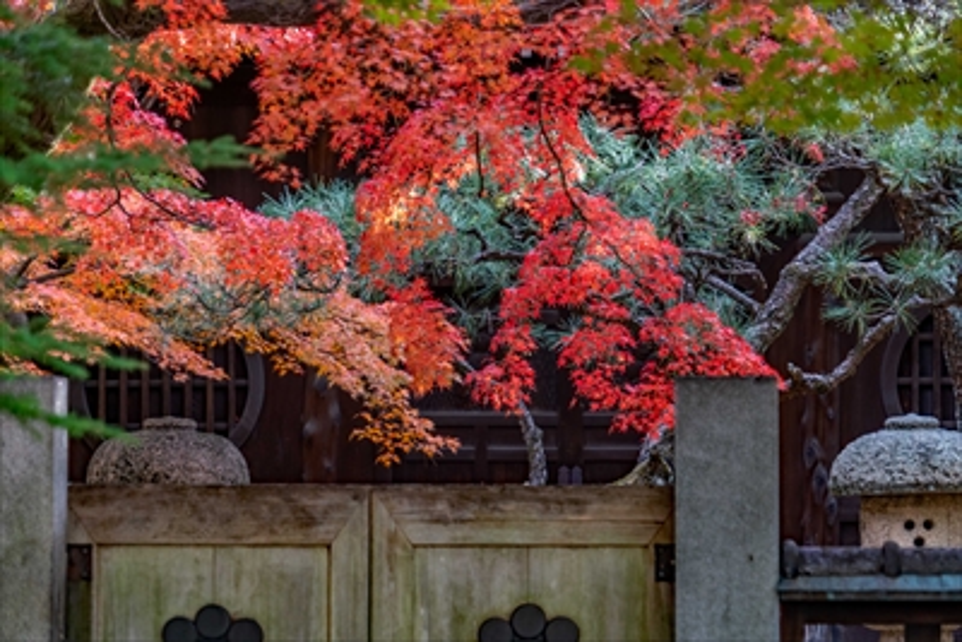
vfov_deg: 9.7
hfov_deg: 14.5
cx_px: 481
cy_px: 321
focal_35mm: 141
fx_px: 3769
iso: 1000
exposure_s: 1/200
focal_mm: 141
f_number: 5.6
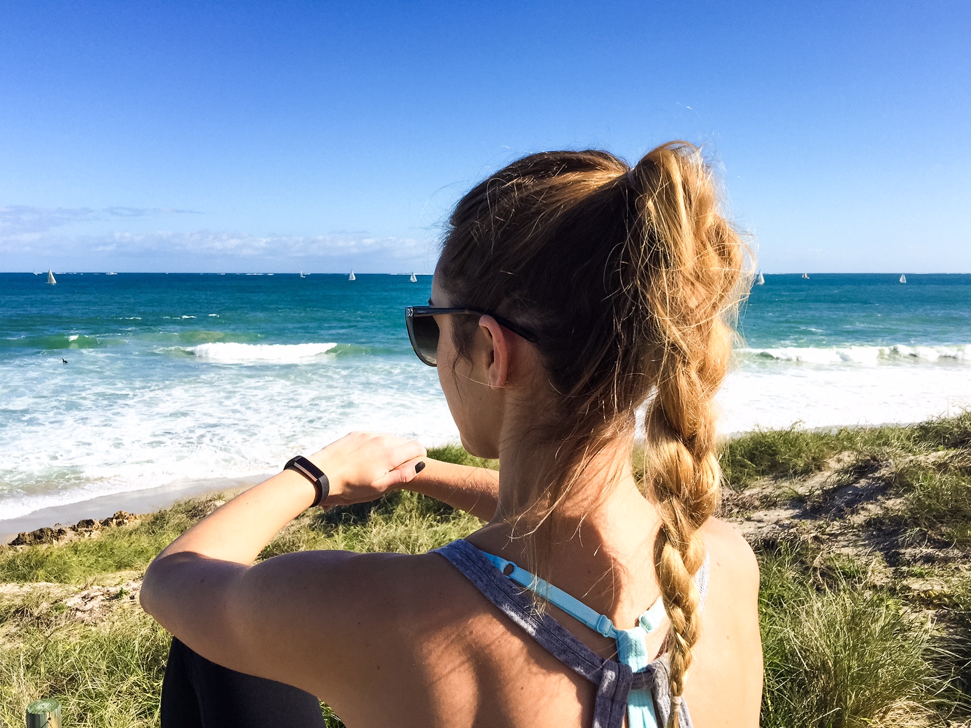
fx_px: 813
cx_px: 486
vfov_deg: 48.2
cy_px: 364
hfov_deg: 61.7
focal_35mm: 29
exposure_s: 1/2198
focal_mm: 4.15
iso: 32
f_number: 2.2
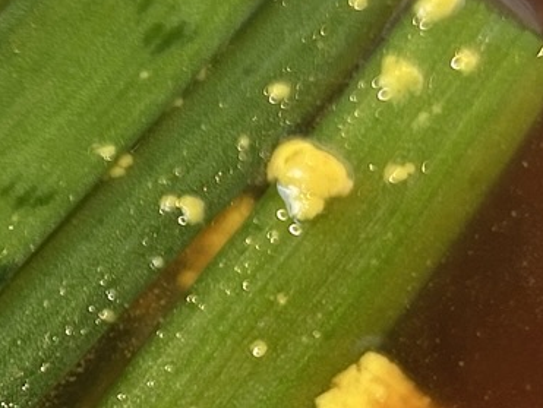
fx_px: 2198
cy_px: 405
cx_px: -155
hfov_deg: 13.6
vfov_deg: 10.5
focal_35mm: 140
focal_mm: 5.7
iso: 100
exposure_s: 1/100
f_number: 1.5
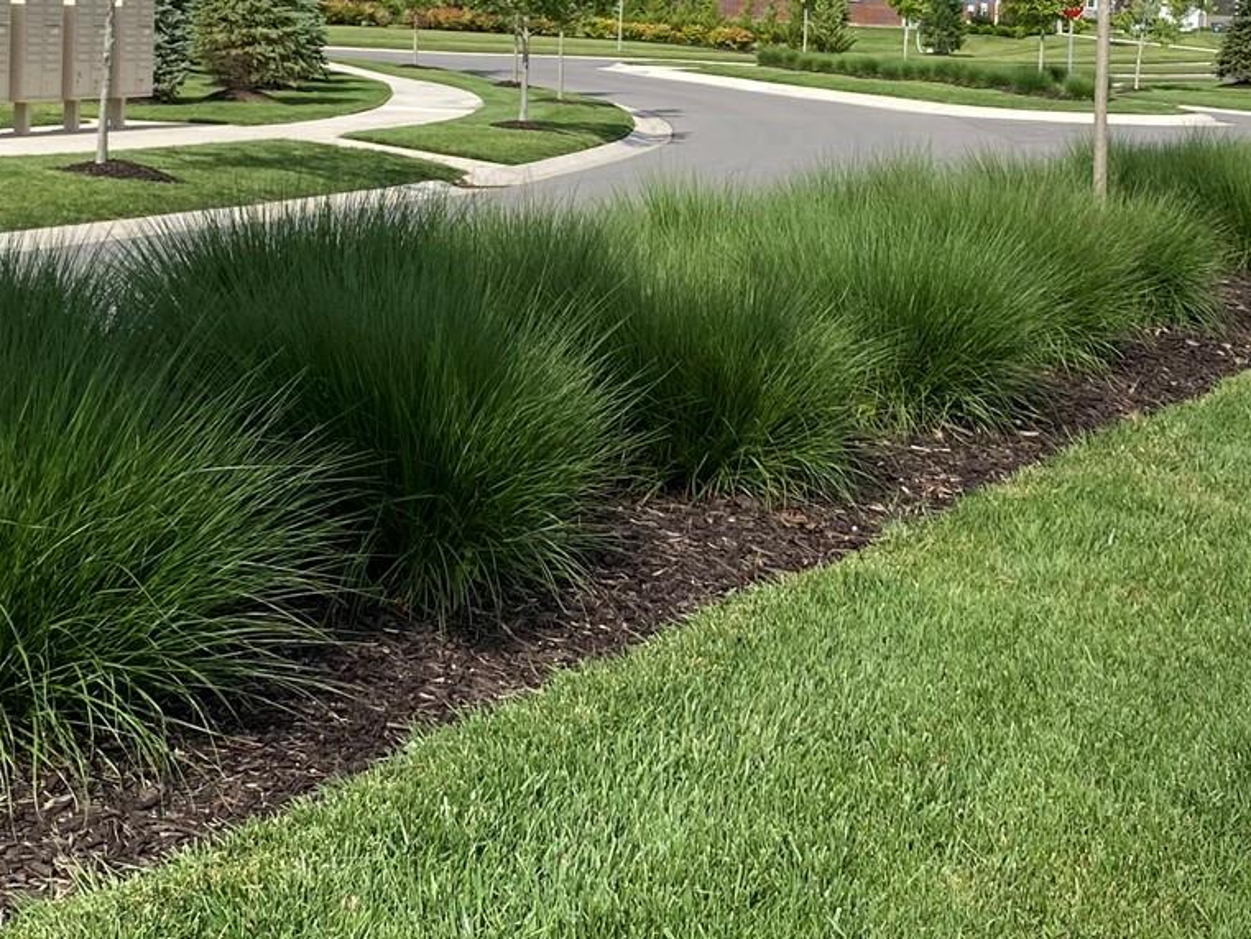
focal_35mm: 70
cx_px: 817
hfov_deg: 27.6
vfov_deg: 20.8
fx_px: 2530
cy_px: 184
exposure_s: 1/2625
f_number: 1.8
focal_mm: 4.25
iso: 32
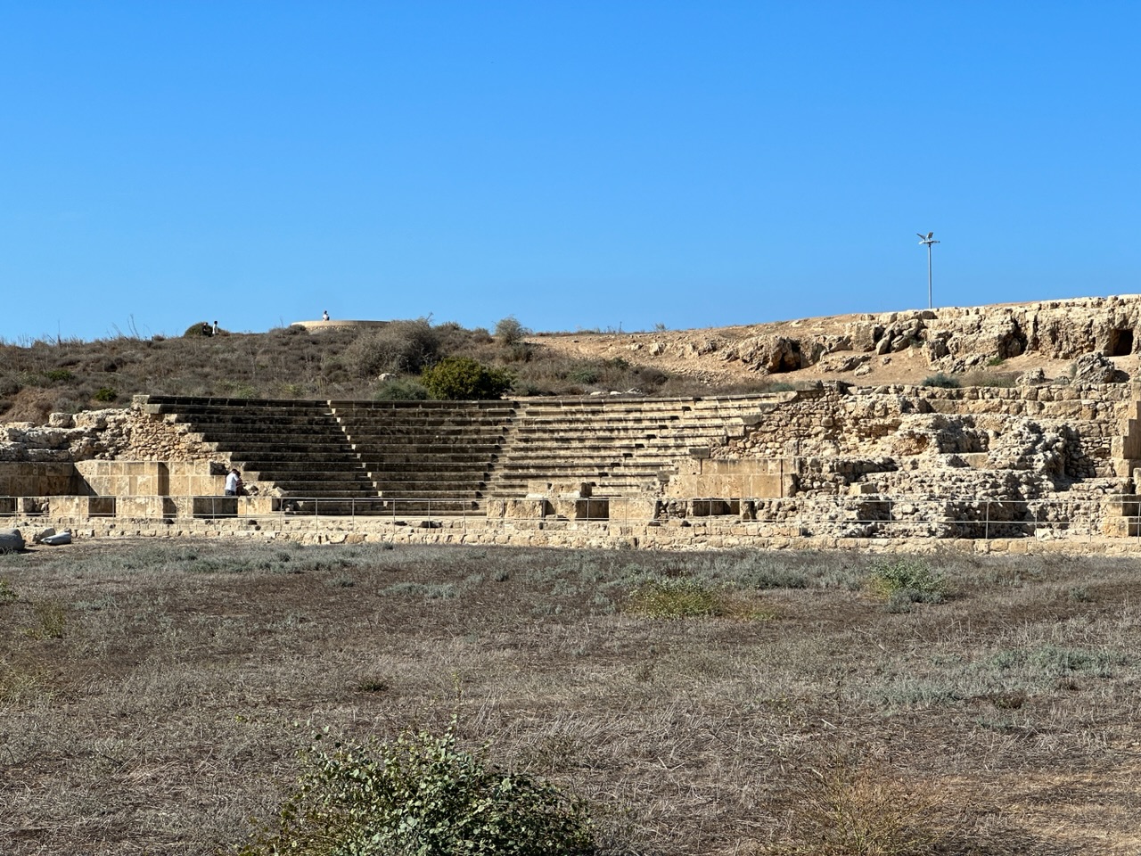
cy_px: 428
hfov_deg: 25.3
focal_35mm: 77
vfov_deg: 19.1
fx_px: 2538
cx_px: 570
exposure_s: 1/960
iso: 32
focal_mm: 9
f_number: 2.8
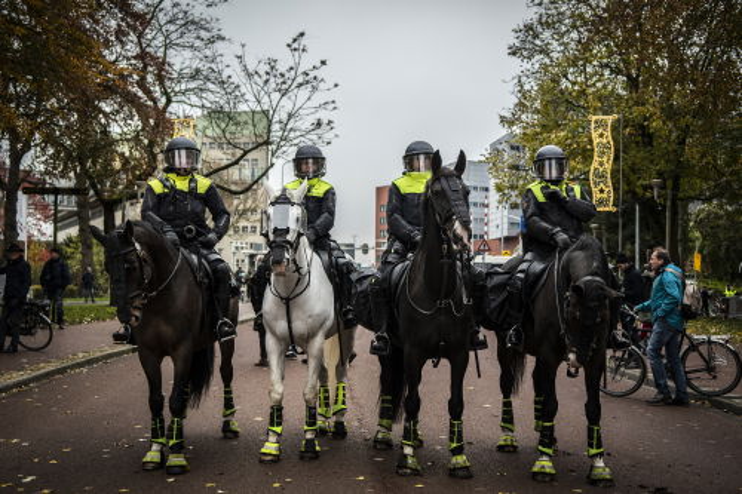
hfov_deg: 41.1
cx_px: 371
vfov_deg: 28.1
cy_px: 247
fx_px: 989
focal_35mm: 48
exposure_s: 1/500
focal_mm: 32
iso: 400
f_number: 2.8
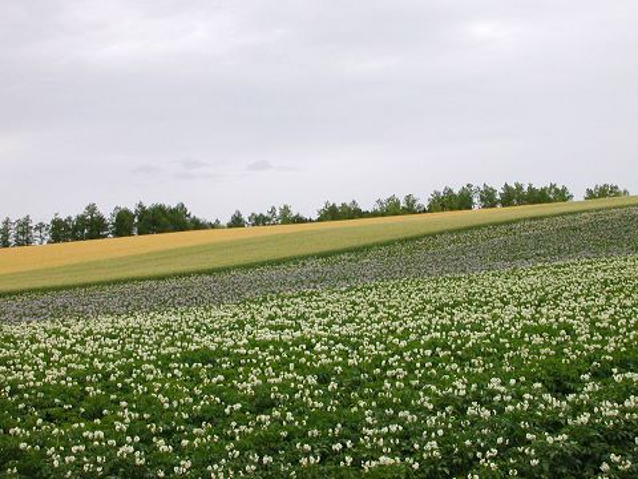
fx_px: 1253
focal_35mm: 68
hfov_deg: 28.6
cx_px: 319
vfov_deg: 21.6
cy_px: 240
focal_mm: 10.4
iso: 100
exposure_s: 1/421
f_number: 3.7
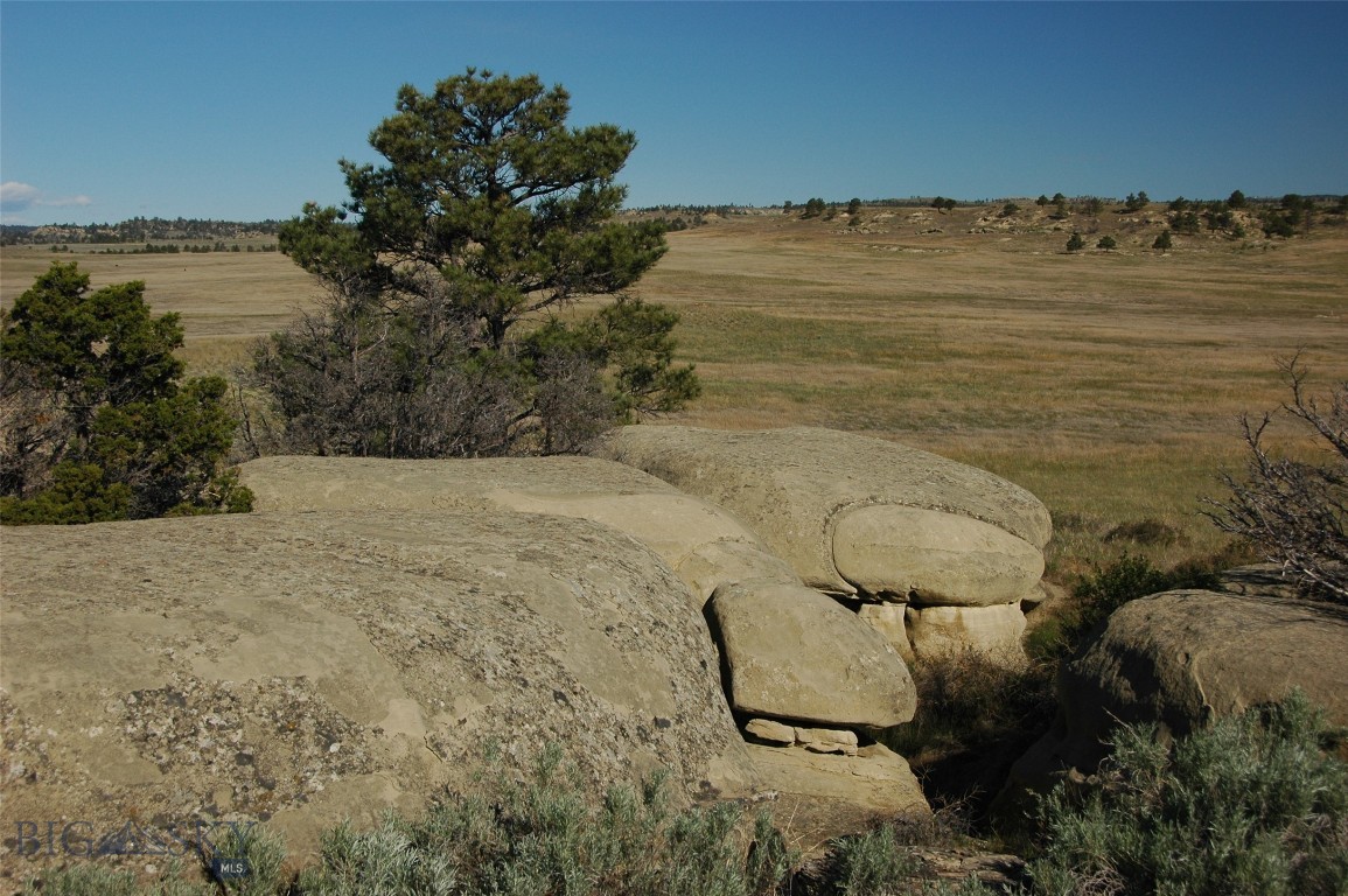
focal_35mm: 48
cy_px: 448
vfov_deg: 28.0
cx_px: 674
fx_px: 1796
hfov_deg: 41.1
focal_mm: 32
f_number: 5.6
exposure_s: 1/500
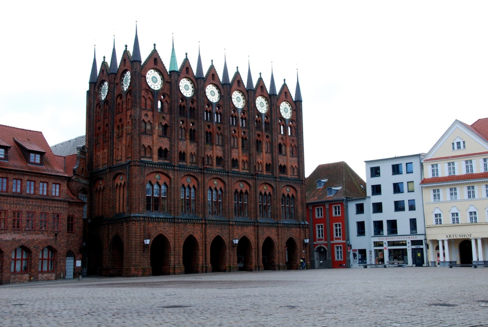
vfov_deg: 29.0
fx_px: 631
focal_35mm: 46
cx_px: 244
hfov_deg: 42.3
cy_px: 164
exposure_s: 1/160
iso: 400
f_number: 9
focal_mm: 31
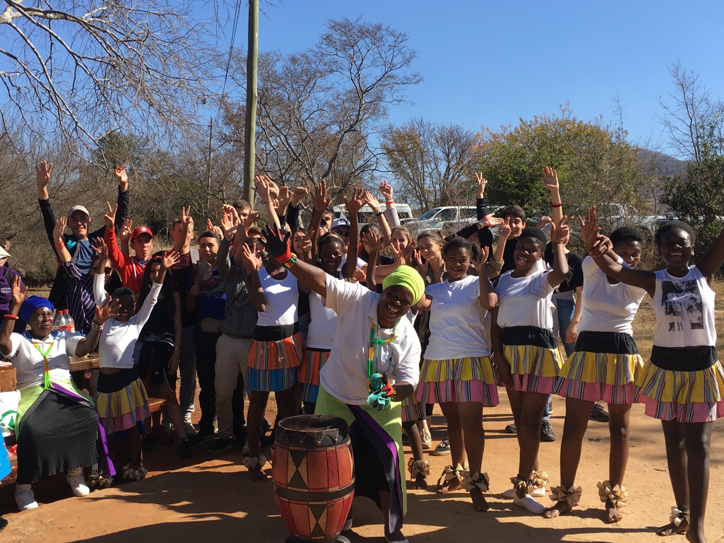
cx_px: 297
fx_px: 857
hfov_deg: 45.6
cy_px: 238
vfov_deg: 35.1
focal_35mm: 41
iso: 25
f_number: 2.2
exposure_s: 1/999
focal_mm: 4.15
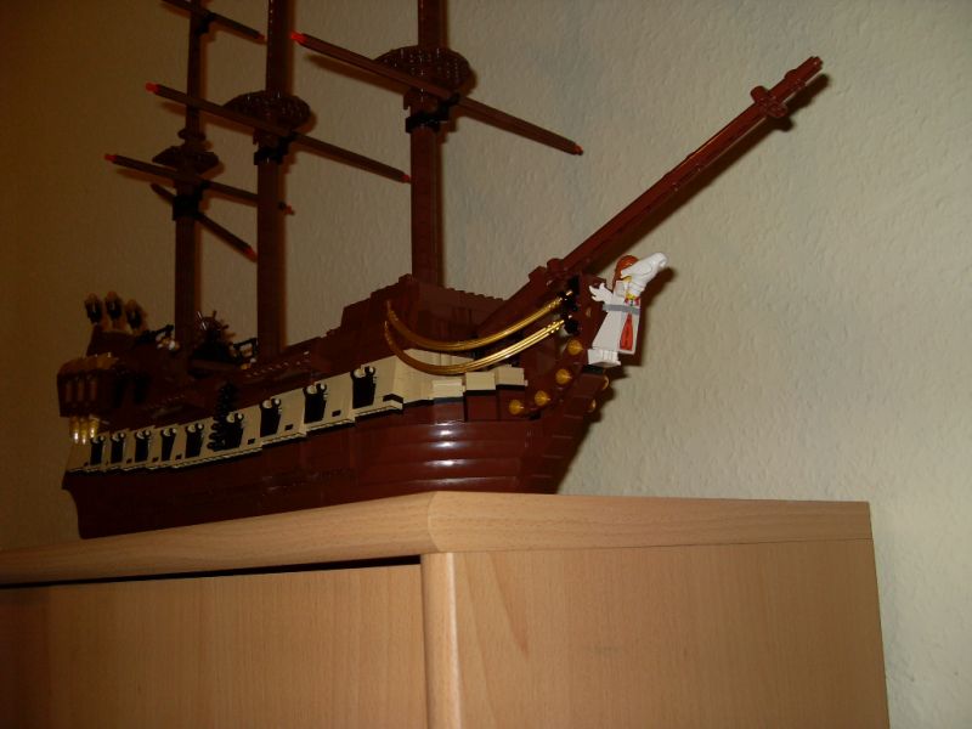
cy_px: 364
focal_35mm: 37
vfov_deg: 38.7
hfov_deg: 50.1
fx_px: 1039
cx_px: 486
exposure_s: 1/45
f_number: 2.8
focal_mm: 6.3
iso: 100
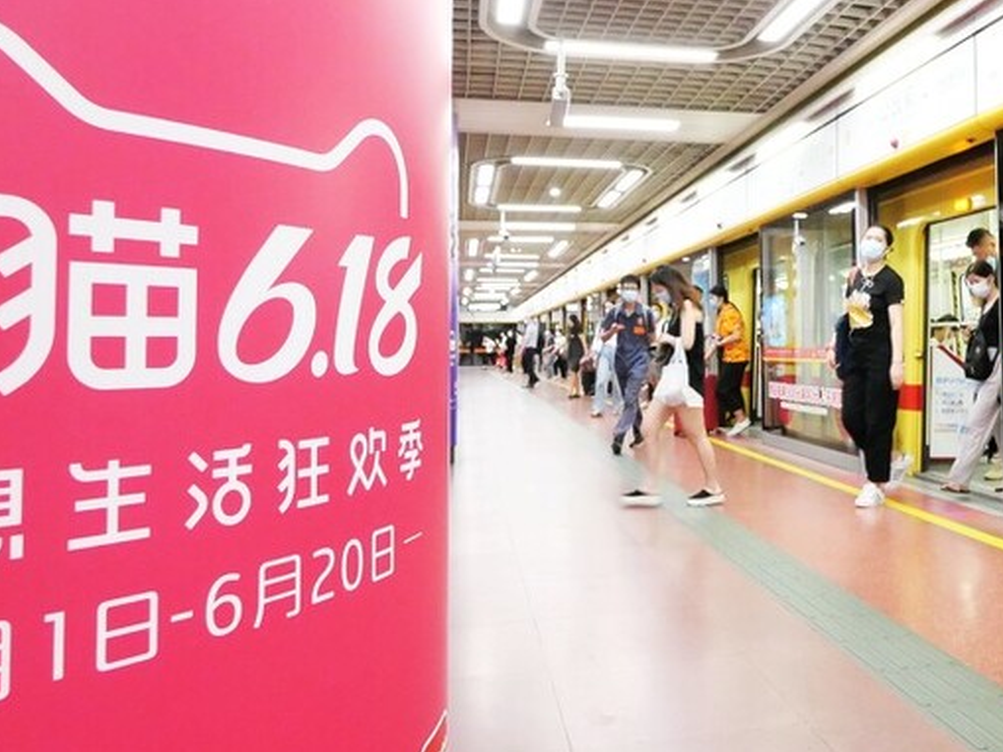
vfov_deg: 42.8
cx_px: 729
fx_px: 956
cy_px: 307
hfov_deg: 53.3
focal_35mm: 33
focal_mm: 7
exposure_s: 1/80
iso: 3200
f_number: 4
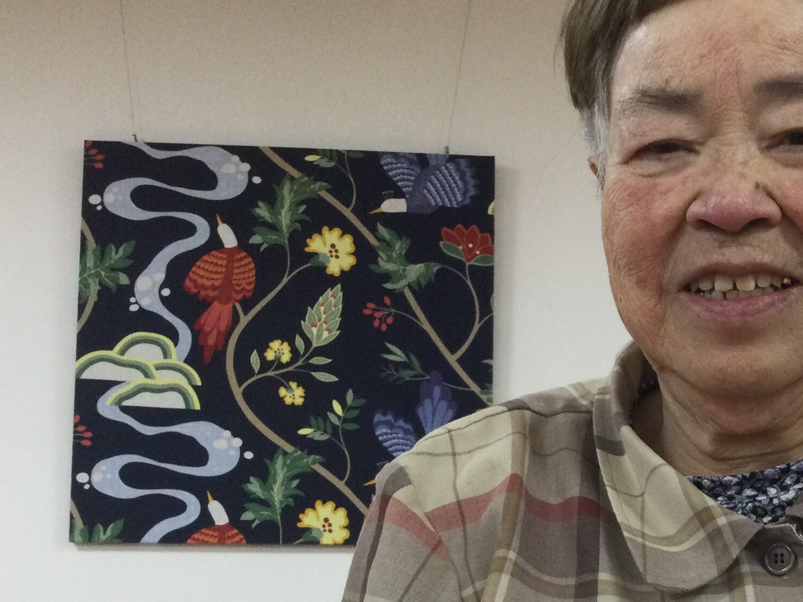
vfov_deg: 21.1
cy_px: 544
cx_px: 779
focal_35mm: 68
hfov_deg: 27.2
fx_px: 1577
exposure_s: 1/30
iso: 80
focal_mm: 3.3
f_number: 2.4
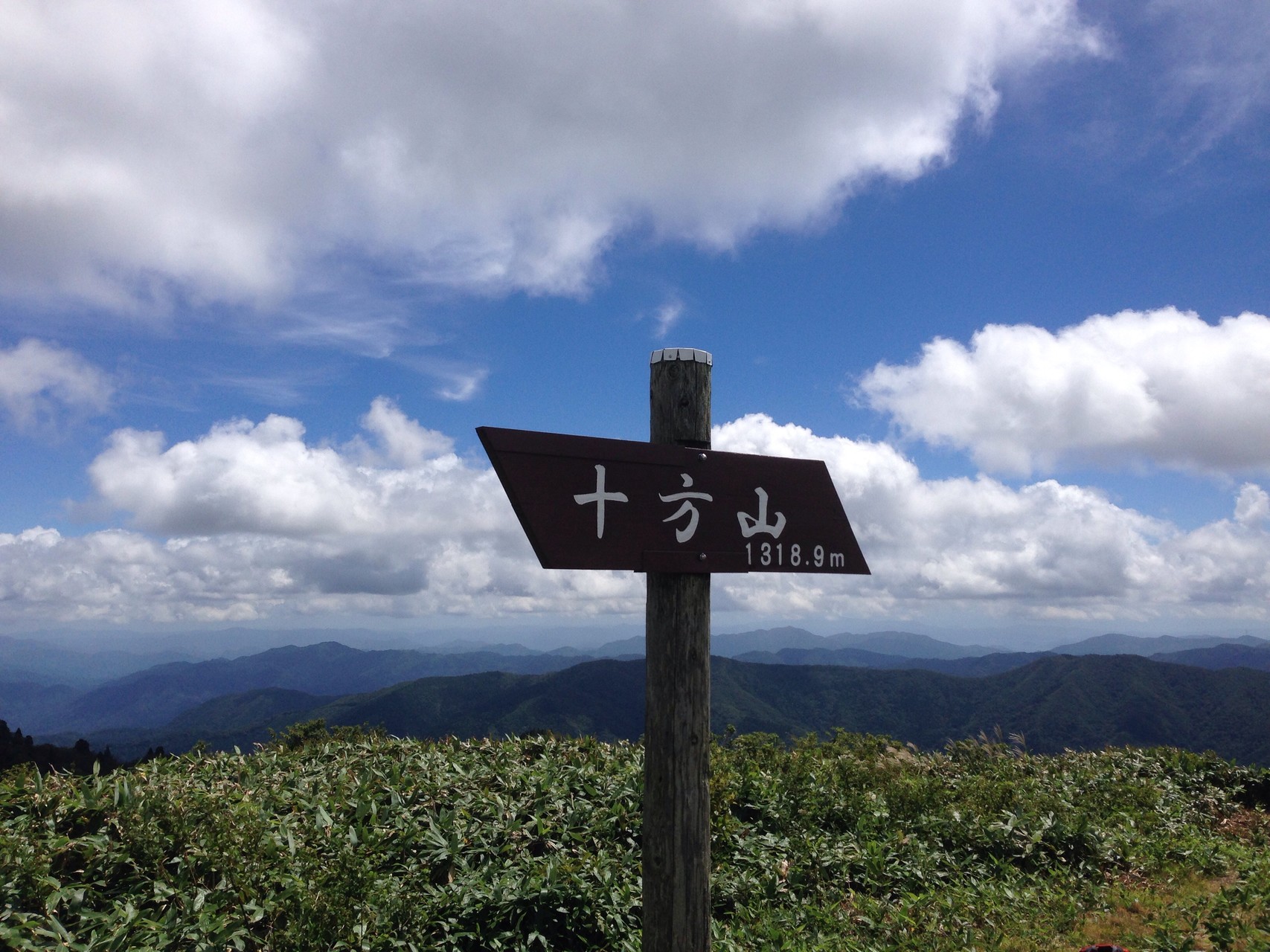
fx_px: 1211
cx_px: 635
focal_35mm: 33
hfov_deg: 55.4
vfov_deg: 42.9
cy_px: 476
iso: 50
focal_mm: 4.12
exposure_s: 1/3623
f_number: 2.4
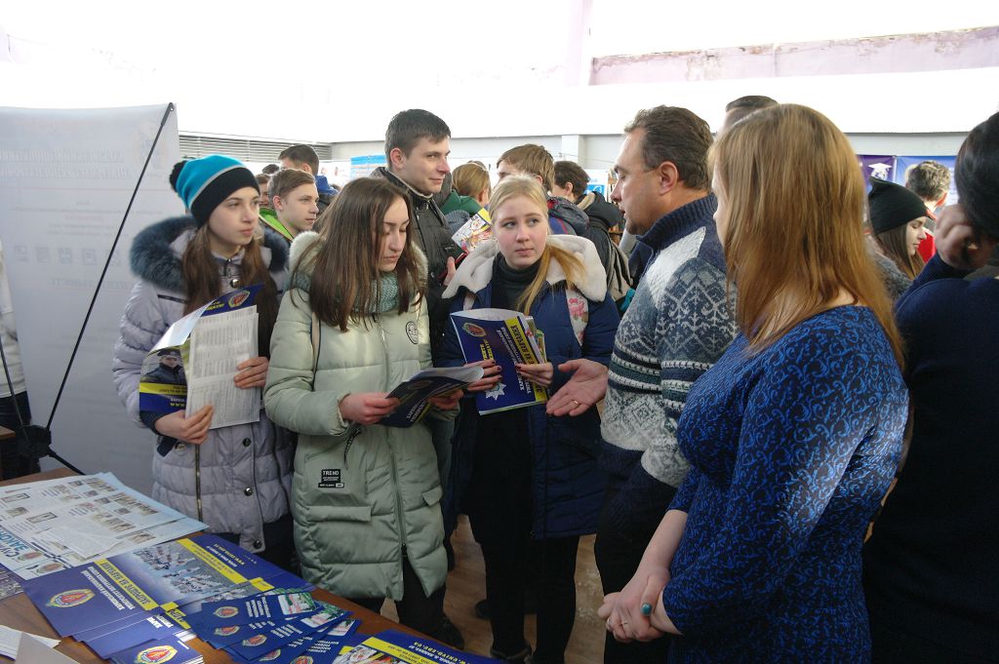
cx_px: 500
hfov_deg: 67.4
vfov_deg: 47.9
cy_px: 332
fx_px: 749
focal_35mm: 27
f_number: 3.5
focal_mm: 18
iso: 320
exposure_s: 1/40
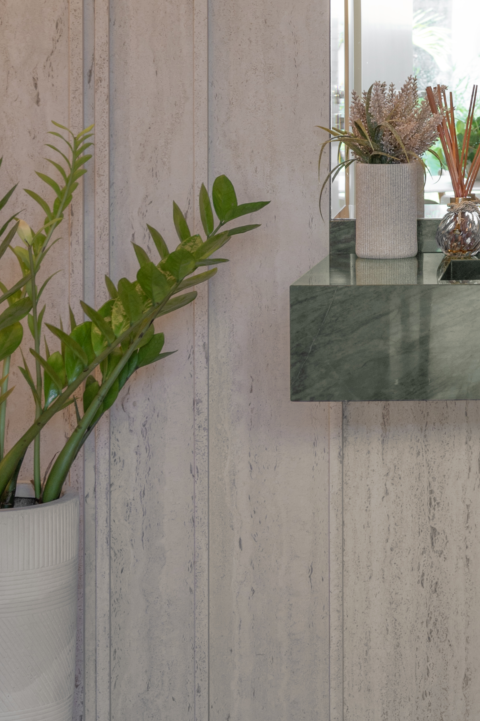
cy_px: 85
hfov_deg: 14.4
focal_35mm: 93
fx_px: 1863
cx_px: 504
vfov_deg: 21.5
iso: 50
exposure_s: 1/15
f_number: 8
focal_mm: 39
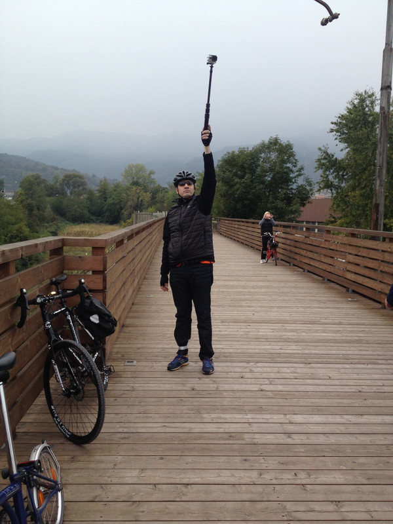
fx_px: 530
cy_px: 262
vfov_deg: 52.6
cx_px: 196
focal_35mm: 35
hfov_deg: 40.7
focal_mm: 4.28
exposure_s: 1/657
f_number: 2.4
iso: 50
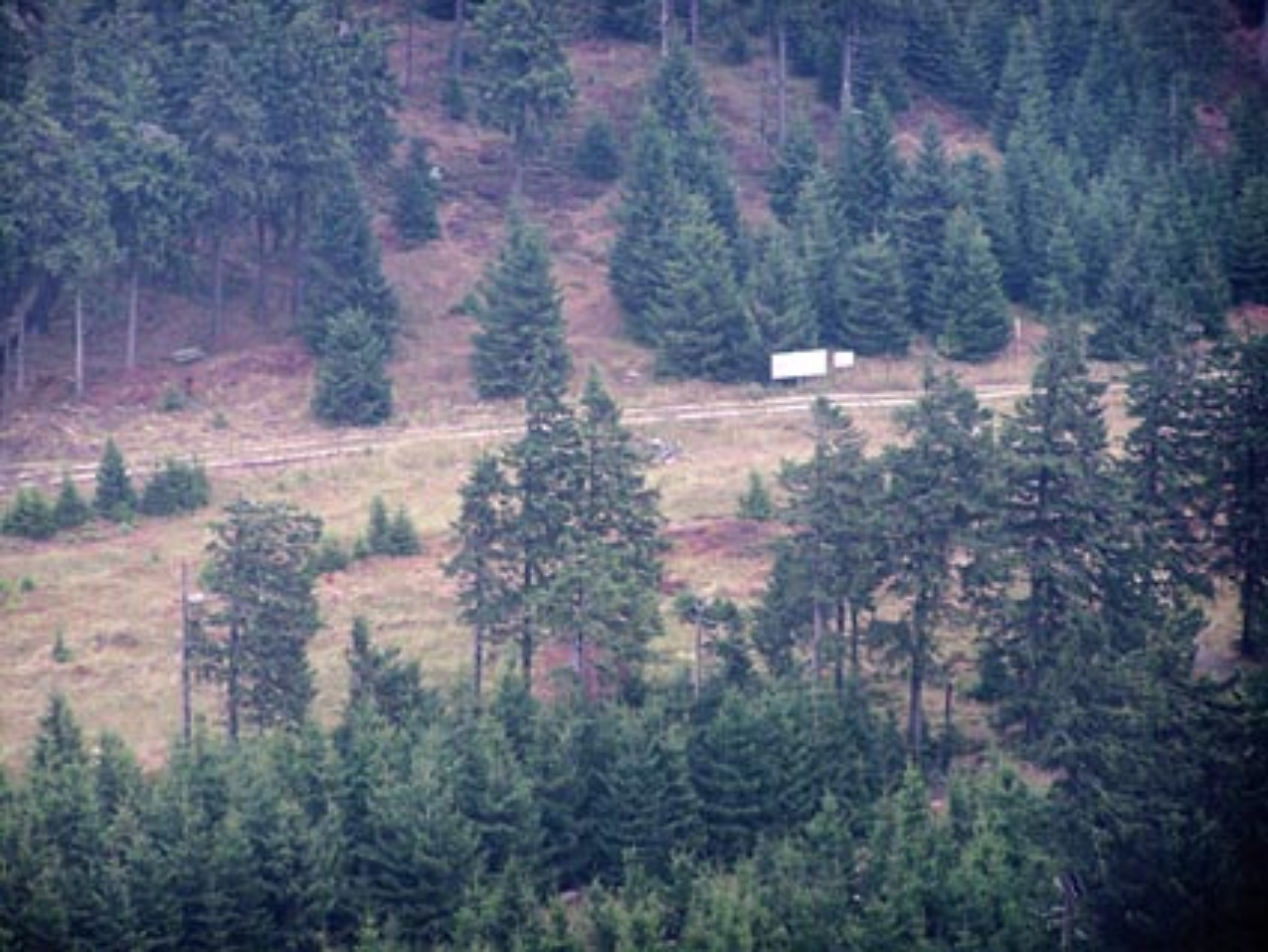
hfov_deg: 8.3
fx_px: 8721
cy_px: 476
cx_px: 634
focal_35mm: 238
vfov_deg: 6.2
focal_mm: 39.5
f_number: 3.3
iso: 160
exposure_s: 1/125
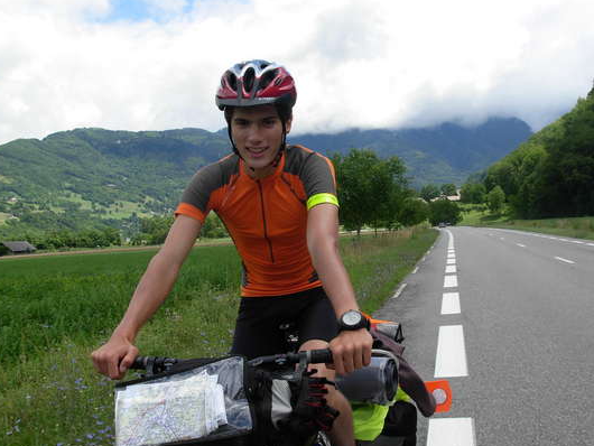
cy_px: 248
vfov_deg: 33.6
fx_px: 738
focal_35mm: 43
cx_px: 304
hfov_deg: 43.8
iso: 79
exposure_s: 1/362
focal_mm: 6.3
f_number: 4.9
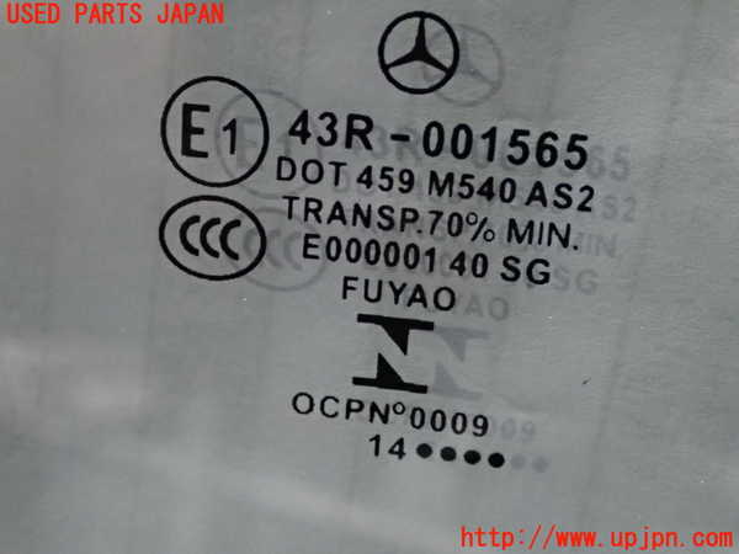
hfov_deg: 35.5
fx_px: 1153
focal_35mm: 54
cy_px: 277
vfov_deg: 27.0
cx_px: 370
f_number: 3.3
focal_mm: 9.65
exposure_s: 1/80
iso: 4000
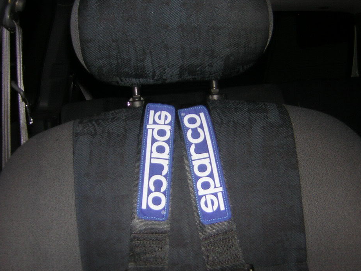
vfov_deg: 35.9
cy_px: 122
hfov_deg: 46.7
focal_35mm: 40
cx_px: 199
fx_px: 417
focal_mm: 4.7
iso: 50
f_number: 2.6
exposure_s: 1/60.1
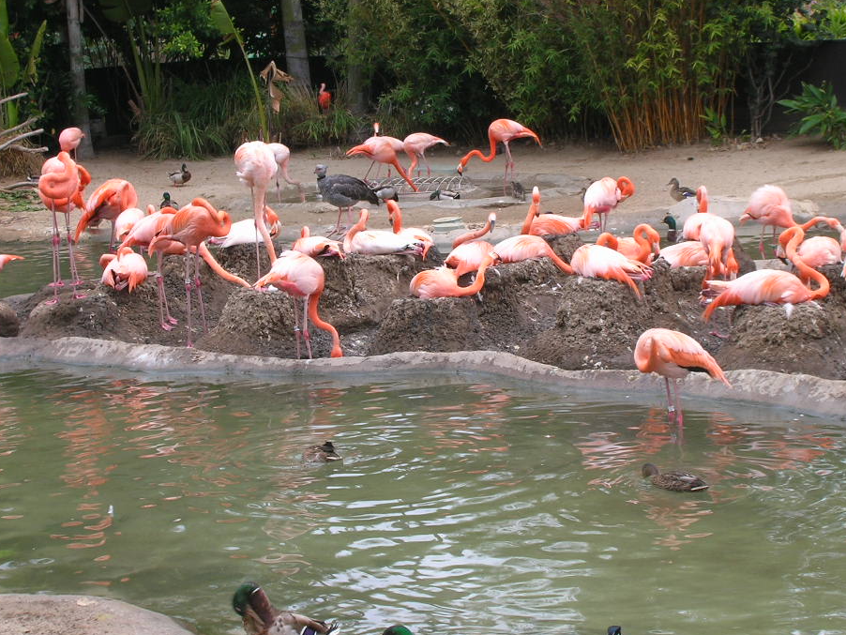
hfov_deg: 23.3
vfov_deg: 17.6
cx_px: 466
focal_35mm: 84
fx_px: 2053
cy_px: 288
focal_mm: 12.3
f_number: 6.7
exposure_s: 1/38
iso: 50
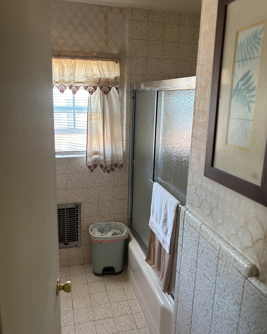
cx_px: 130
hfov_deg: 51.5
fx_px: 277
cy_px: 163
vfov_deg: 62.2
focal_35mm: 28
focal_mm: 5.96
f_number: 1.6
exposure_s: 1/60
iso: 250
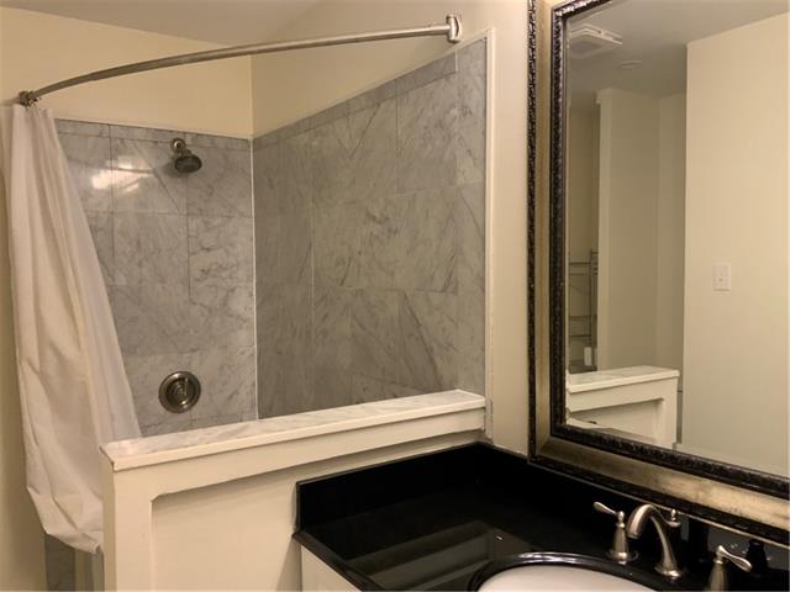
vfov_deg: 48.2
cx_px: 395
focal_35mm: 29
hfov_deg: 61.7
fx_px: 662
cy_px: 296
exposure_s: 1/60
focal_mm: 3
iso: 200
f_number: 1.8
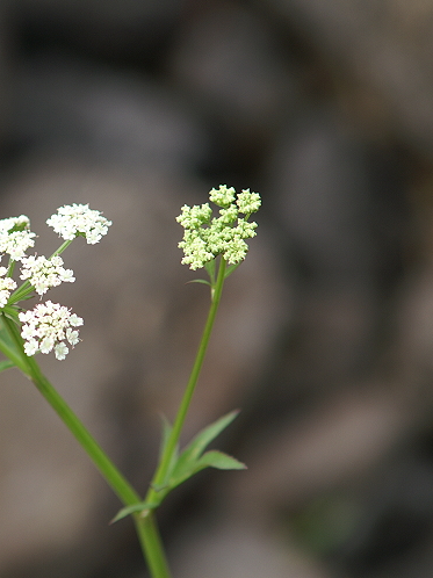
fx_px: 7628
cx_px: 38
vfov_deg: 4.3
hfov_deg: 3.2
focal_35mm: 457
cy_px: 289
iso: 100
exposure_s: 1/160
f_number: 6.3
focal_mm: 210
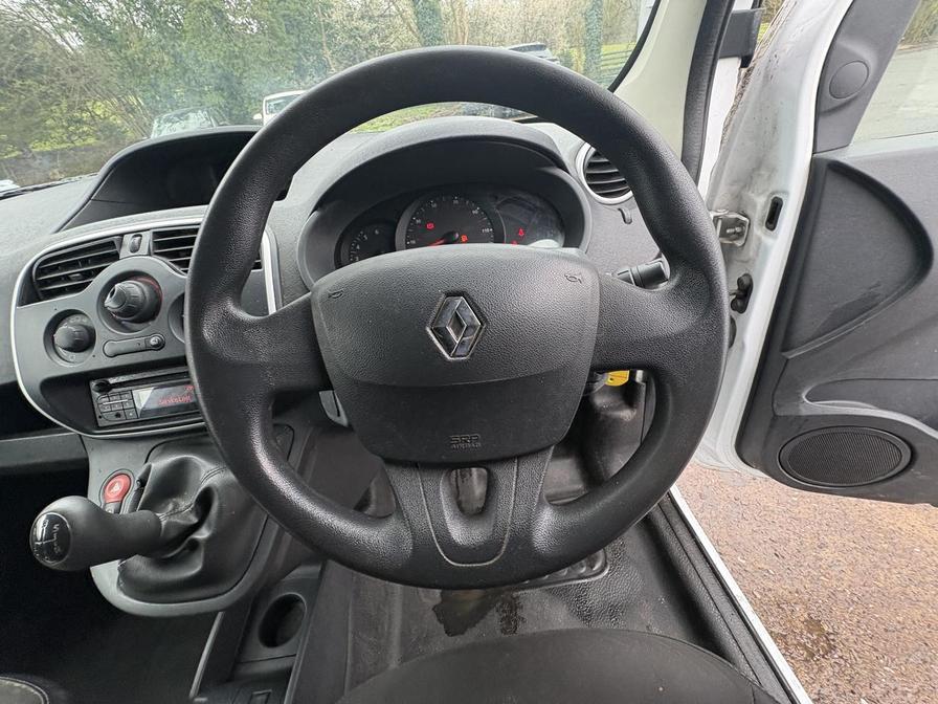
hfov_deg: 102.1
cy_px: 352
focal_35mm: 14
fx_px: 379
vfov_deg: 85.7
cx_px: 469
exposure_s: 1/99
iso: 200
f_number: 2.2
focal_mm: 2.22
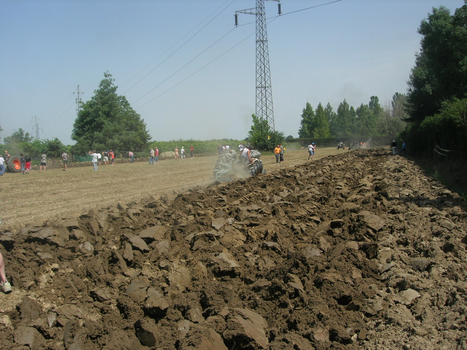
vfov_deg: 37.7
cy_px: 175
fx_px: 513
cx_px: 234
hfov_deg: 49.0
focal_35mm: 38
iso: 64
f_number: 4.8
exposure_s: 1/600
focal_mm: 7.8
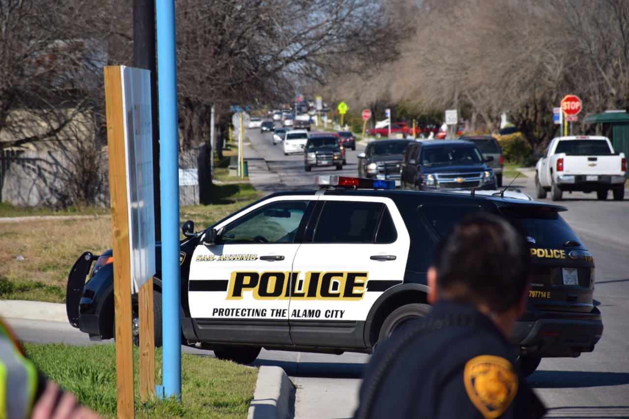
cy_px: 210
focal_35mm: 210
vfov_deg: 6.5
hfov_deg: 9.8
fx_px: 3670
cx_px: 314
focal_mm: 140
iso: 400
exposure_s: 1/2000
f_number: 8
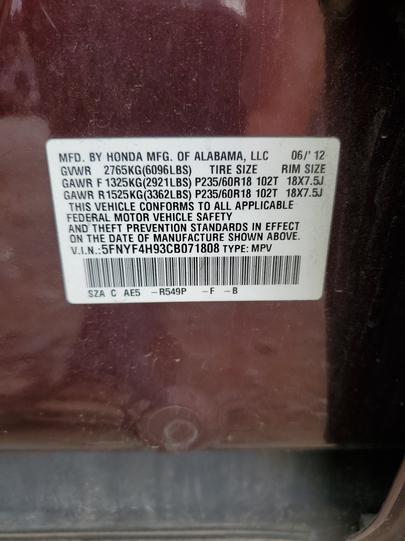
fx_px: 406
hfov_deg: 53.1
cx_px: 202
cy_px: 270
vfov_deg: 67.3
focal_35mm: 26
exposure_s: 1/476
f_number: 1.5
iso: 50
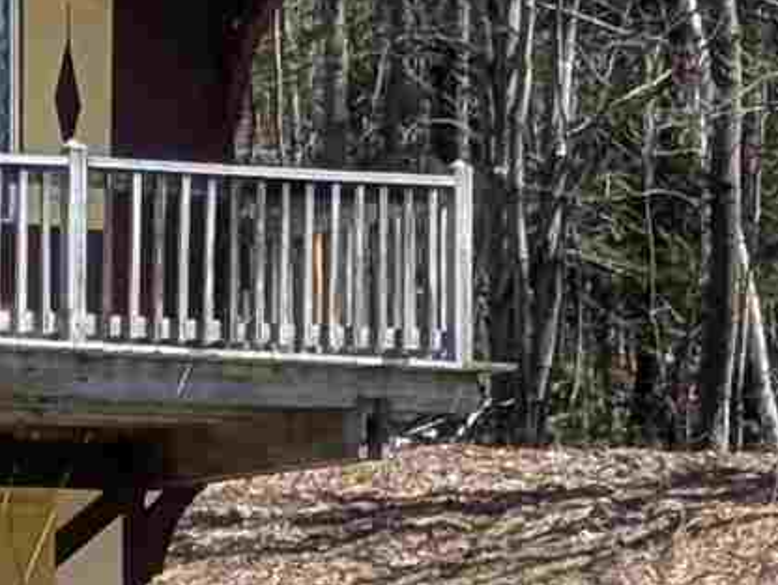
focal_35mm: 353
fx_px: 7943
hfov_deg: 5.5
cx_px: -716
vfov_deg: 4.2
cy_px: 563
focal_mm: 6.81
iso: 46
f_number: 1.85
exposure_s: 1/1852
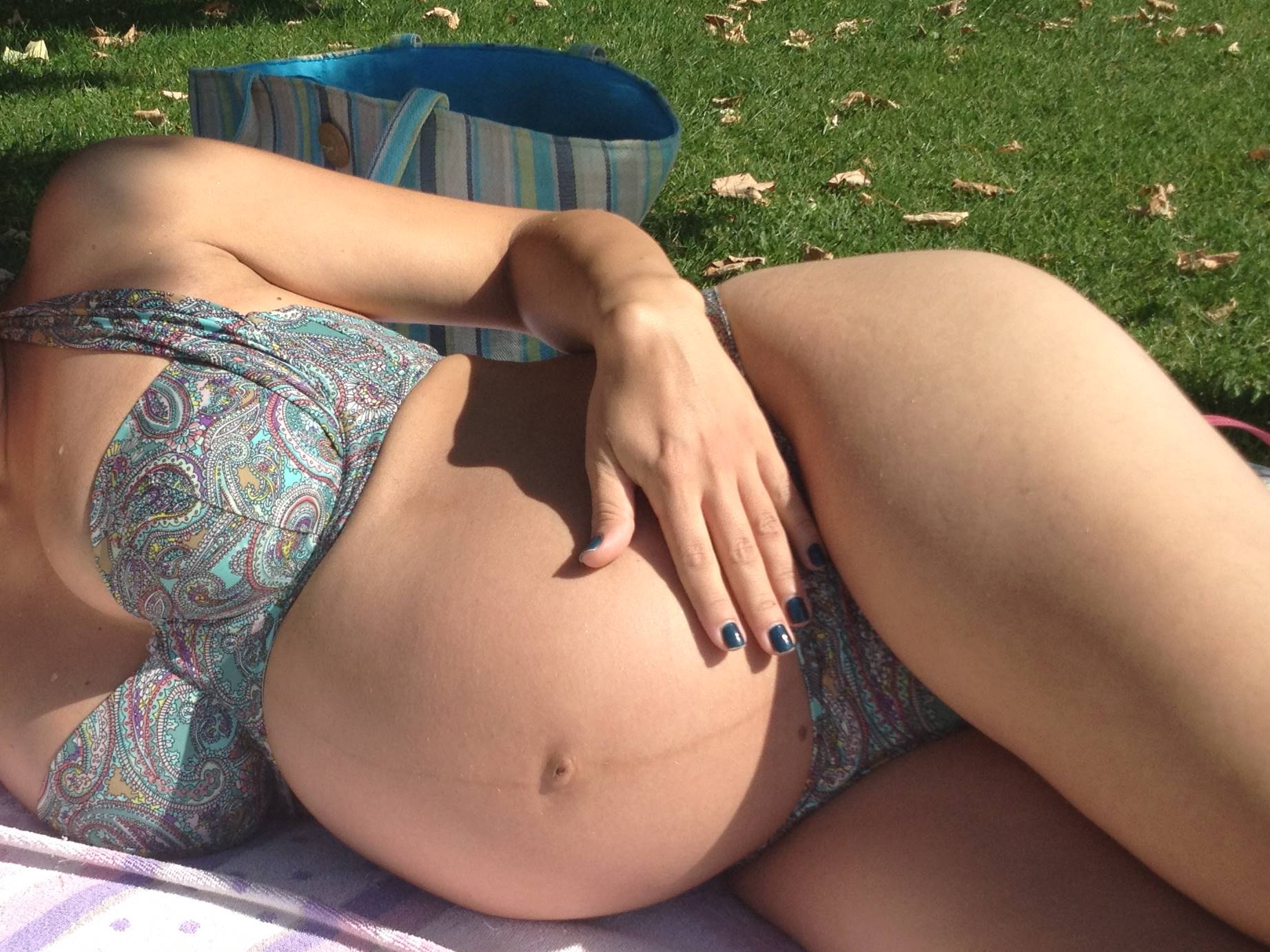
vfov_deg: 23.6
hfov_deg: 30.9
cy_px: 579
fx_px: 2275
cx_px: 397
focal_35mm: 62
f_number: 2.4
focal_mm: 4.28
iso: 64
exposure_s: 1/1672
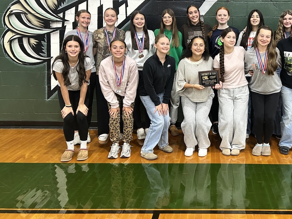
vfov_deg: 36.5
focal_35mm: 39
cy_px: 75
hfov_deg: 46.5
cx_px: 212
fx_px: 329
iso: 200
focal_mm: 5.7
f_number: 1.5
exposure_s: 1/60
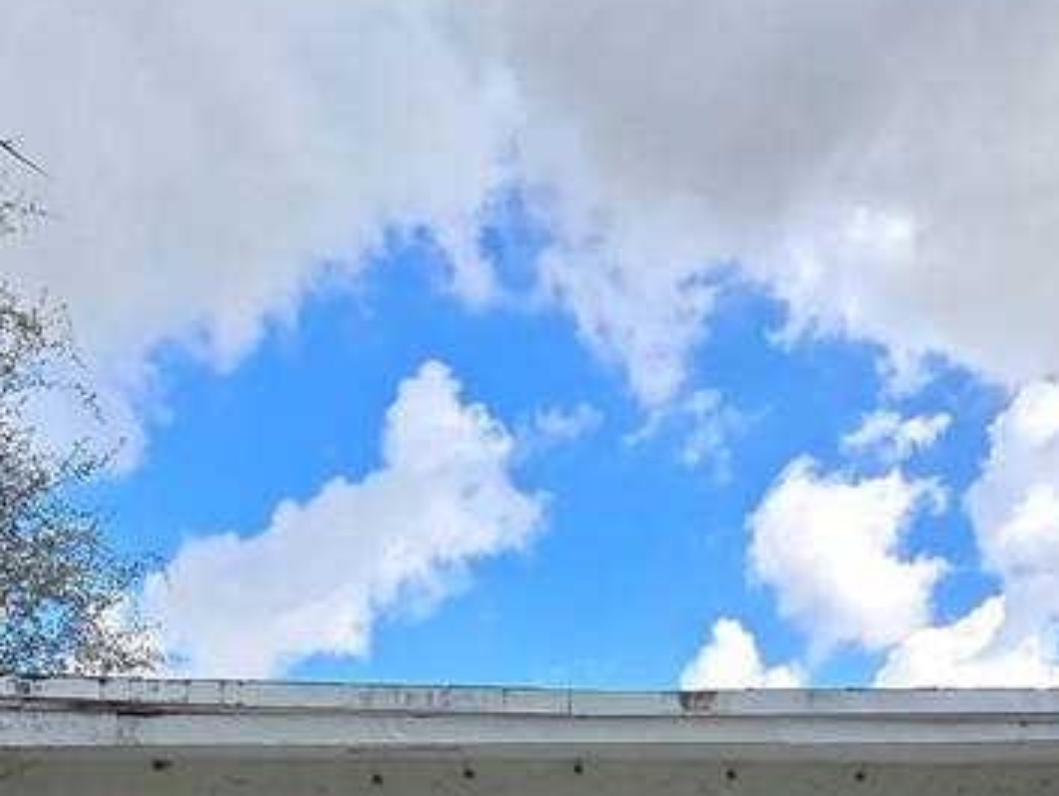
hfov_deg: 40.4
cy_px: 1110
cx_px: 527
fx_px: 1439
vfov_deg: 25.3
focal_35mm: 47
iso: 50
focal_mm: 2.2
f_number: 2.2
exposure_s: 1/1084
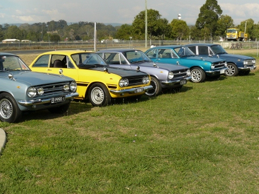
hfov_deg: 37.3
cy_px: 91
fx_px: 382
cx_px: 102
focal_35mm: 51
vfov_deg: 28.6
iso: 100
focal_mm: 6
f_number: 5.6
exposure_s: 1/320
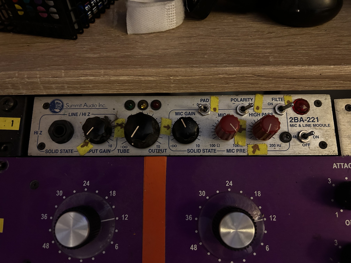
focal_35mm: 26
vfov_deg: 53.1
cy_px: 132
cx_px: 176
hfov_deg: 67.3
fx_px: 264
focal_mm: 5.7
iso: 800
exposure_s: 1/27
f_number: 1.5
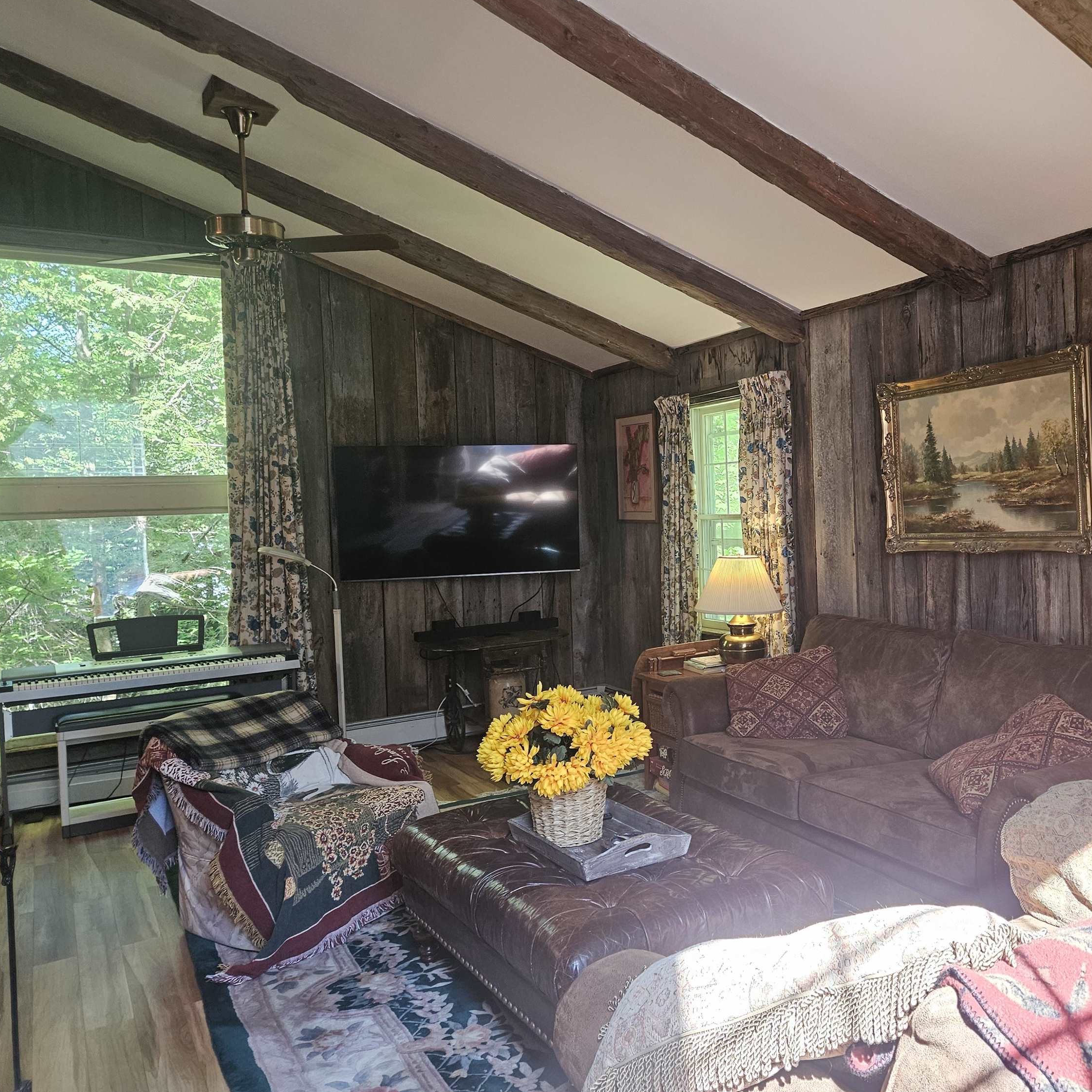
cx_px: 700
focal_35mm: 28
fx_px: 999
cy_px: 550
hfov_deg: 56.4
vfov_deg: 57.3
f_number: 1.8
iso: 400
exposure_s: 1/170
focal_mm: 5.4
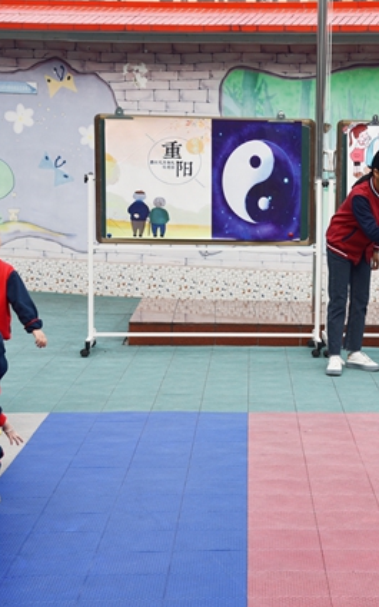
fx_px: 1322
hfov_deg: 16.1
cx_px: 345
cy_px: 304
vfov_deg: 25.8
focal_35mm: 80
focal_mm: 52
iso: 250
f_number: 8
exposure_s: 1/250
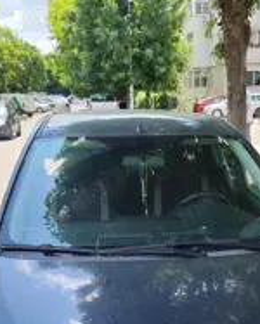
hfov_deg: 30.1
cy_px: 343
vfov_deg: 33.3
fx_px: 480
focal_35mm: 50
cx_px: 172
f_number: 1.75
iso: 100
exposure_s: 1/431
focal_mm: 5.25
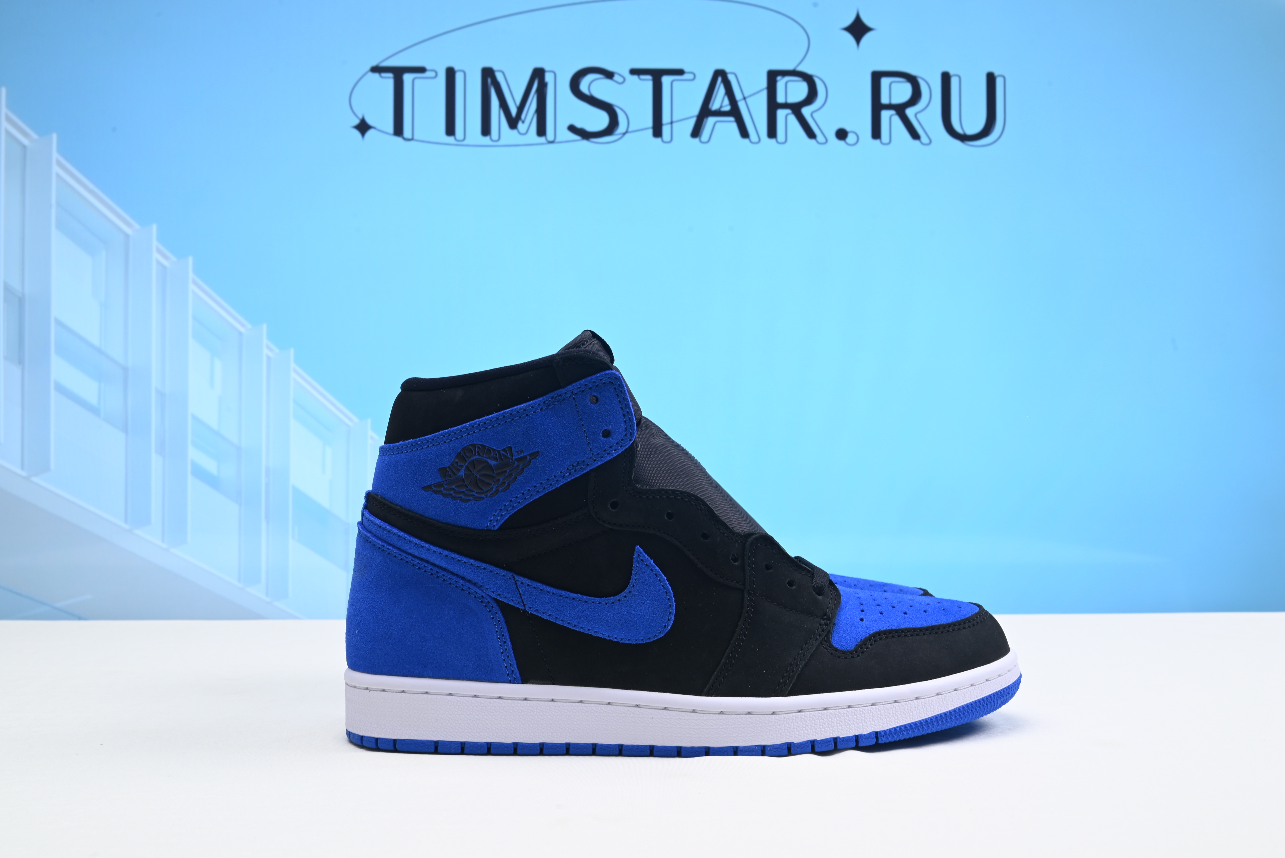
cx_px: 642
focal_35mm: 38
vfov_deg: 35.1
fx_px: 1357
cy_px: 429
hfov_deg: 50.7
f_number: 16
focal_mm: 38
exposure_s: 1/2
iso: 100
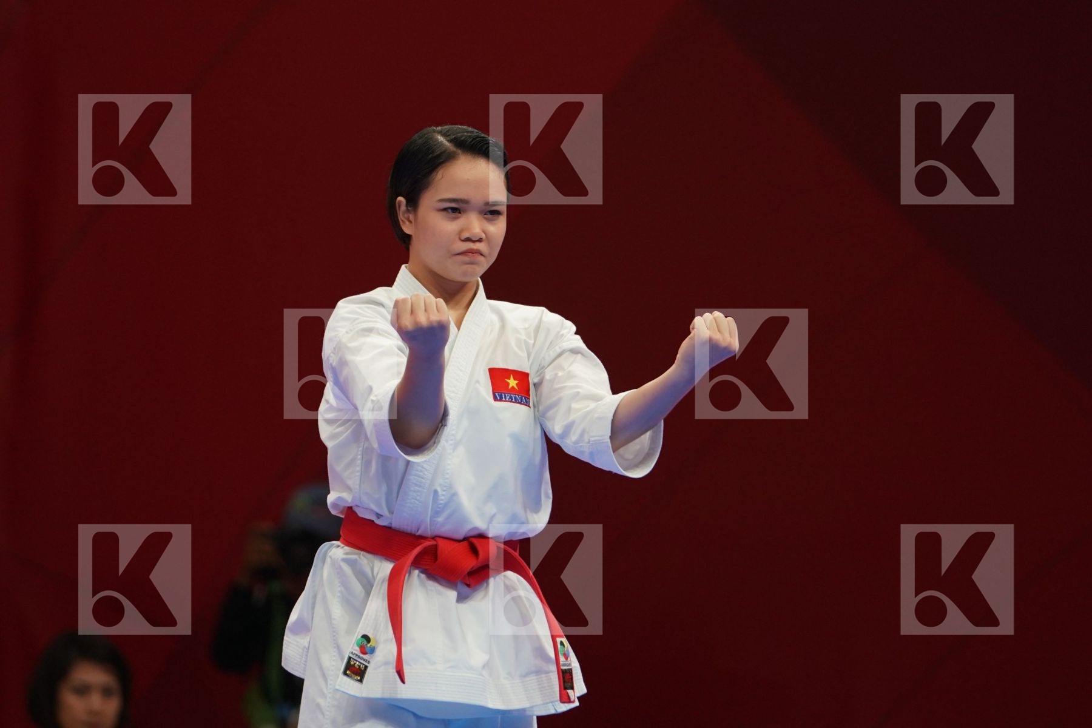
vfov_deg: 3.3
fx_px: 12739
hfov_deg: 4.9
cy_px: 364
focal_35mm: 420
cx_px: 546
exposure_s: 1/500
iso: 1250
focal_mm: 280
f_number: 4
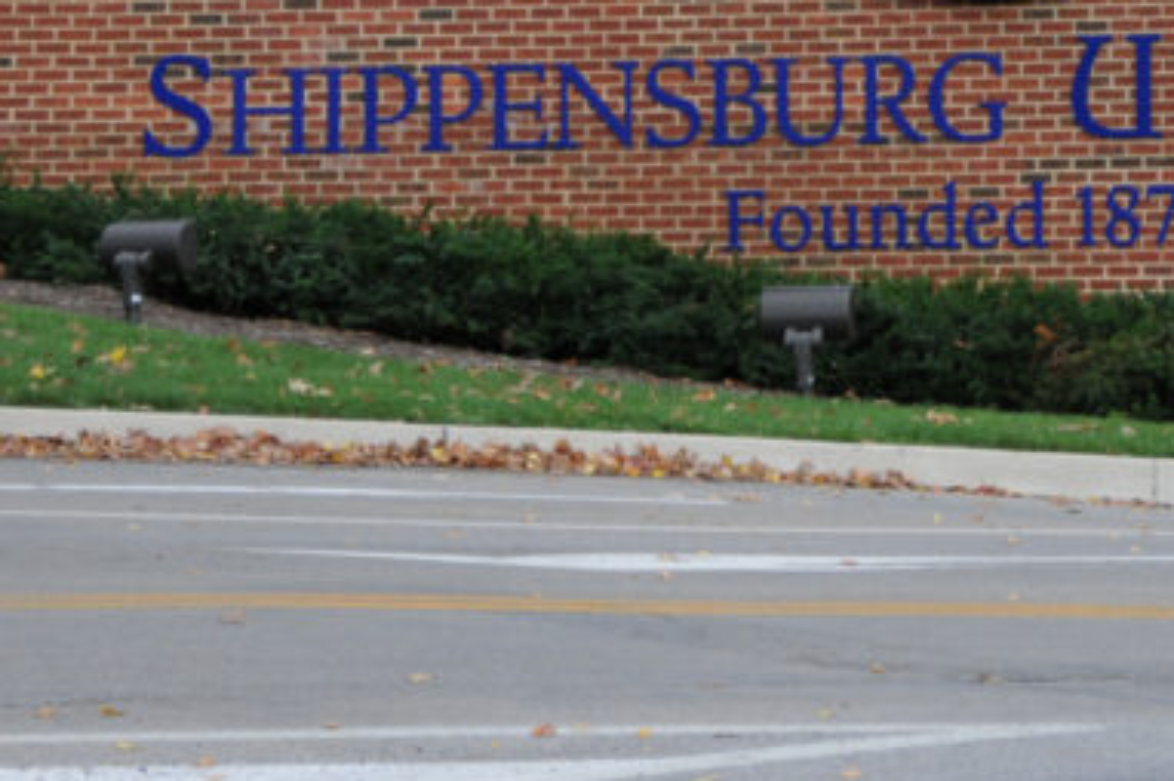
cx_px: 1008
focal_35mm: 249
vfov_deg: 5.5
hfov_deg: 8.3
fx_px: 8113
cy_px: -151
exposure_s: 1/250
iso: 200
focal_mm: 62
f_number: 5.3
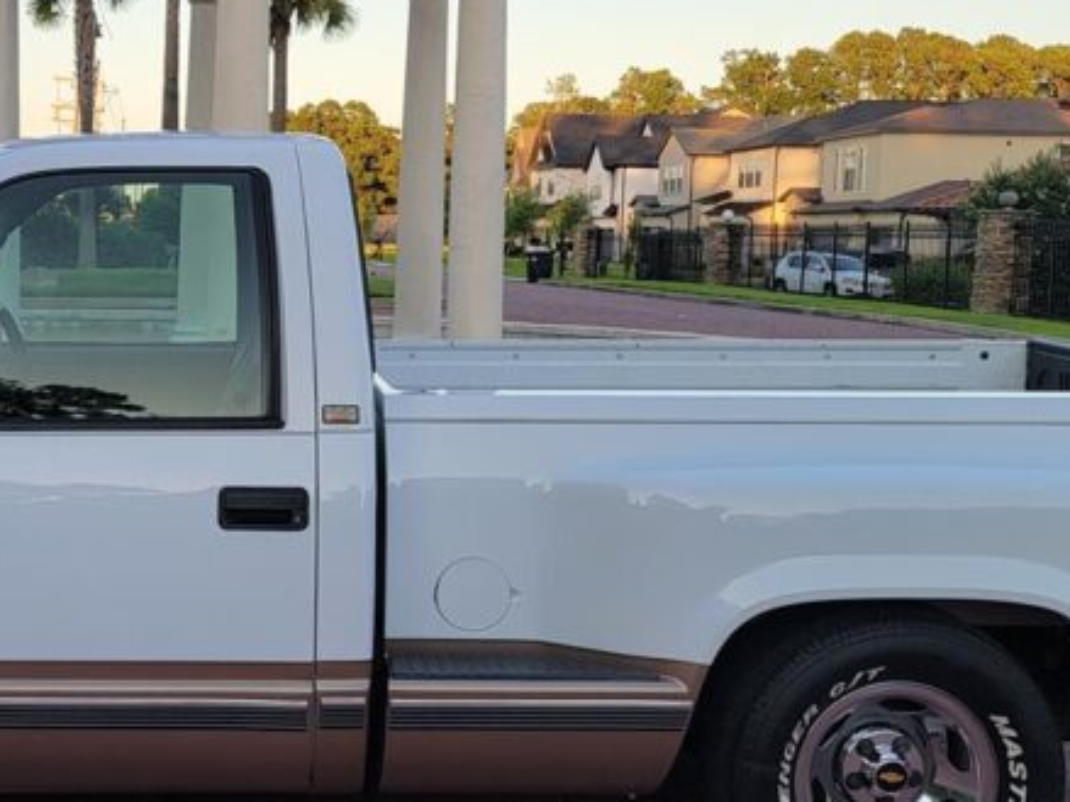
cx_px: 227
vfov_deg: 26.1
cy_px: 353
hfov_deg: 33.4
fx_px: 1731
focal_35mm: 56
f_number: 1.8
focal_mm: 6.7
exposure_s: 1/151
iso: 16
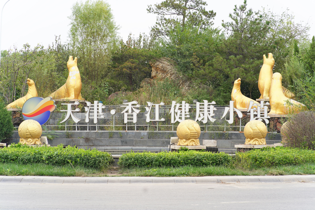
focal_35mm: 85
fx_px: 744
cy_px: 105
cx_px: 158
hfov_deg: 23.9
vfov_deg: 16.1
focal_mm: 85
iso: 100
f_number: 4.5
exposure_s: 1/125
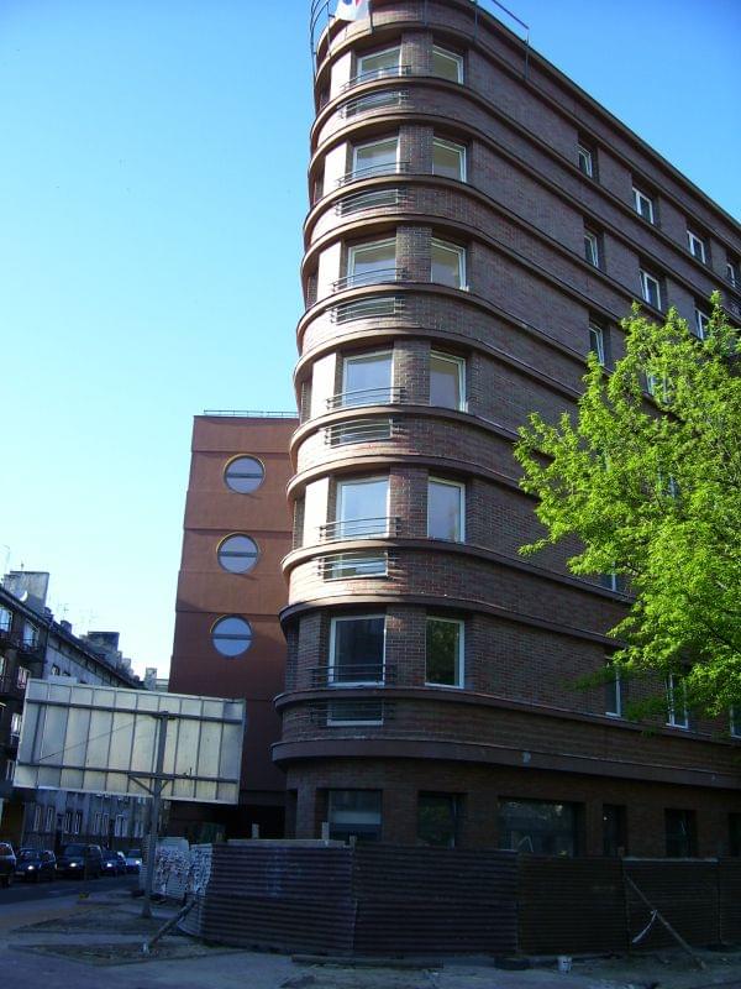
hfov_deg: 41.8
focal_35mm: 34
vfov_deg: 54.0
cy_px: 494
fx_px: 970
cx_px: 370
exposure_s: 1/500
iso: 80
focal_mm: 5.6
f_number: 2.7
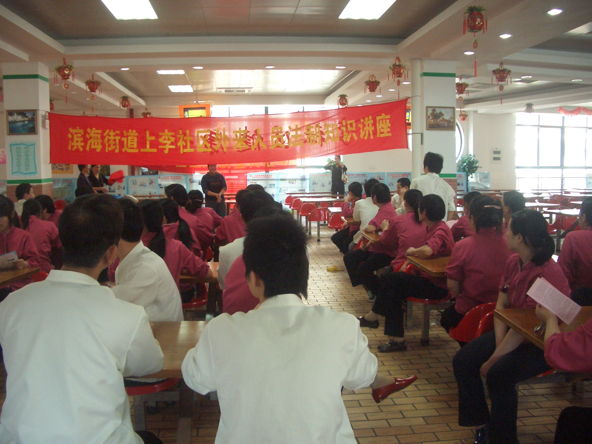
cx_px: 296
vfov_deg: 40.7
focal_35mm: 35
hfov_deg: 52.6
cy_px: 222
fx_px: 599
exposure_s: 1/80
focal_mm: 5.8
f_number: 2.6
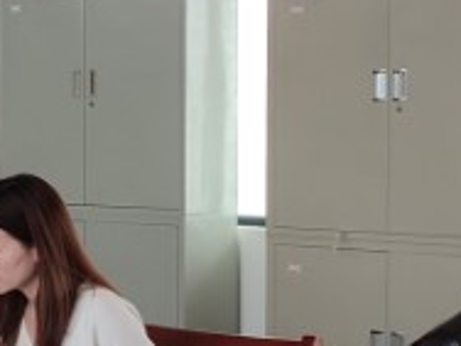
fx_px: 1598
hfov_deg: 14.0
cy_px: 171
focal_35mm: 120
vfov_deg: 12.3
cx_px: -444
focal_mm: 5.96
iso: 67
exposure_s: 1/50
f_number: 1.75
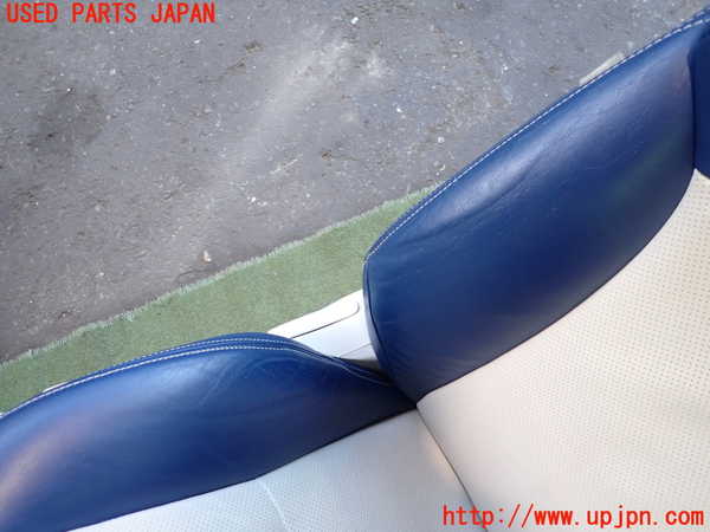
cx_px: 355
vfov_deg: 54.9
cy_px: 266
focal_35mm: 25
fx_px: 513
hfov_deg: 69.4
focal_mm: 4.5
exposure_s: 1/30
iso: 200
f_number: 2
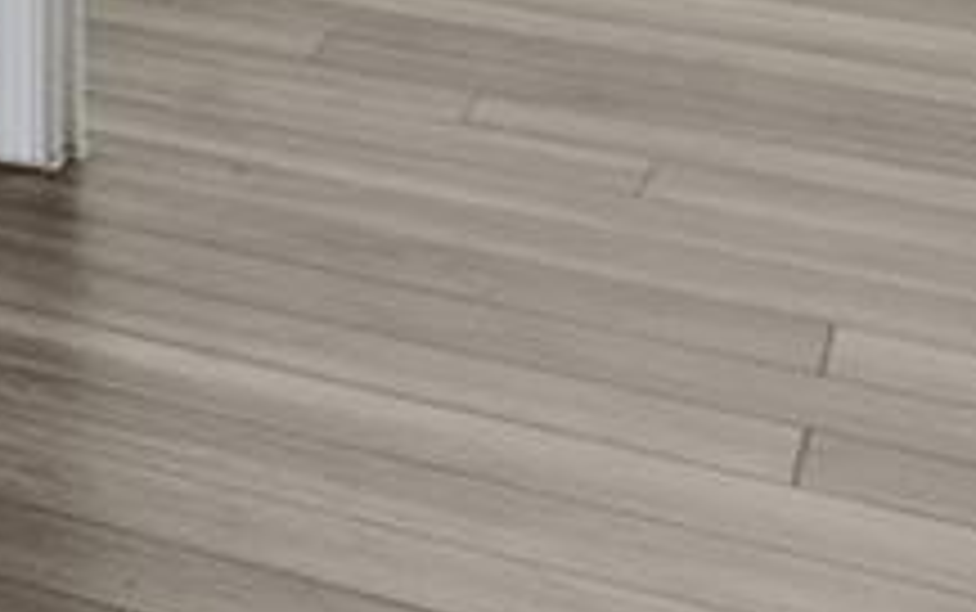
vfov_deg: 9.6
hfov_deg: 9.7
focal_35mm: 120
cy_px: -896
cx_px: -2375
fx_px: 3194
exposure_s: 1/10
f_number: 9
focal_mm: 16
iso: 250
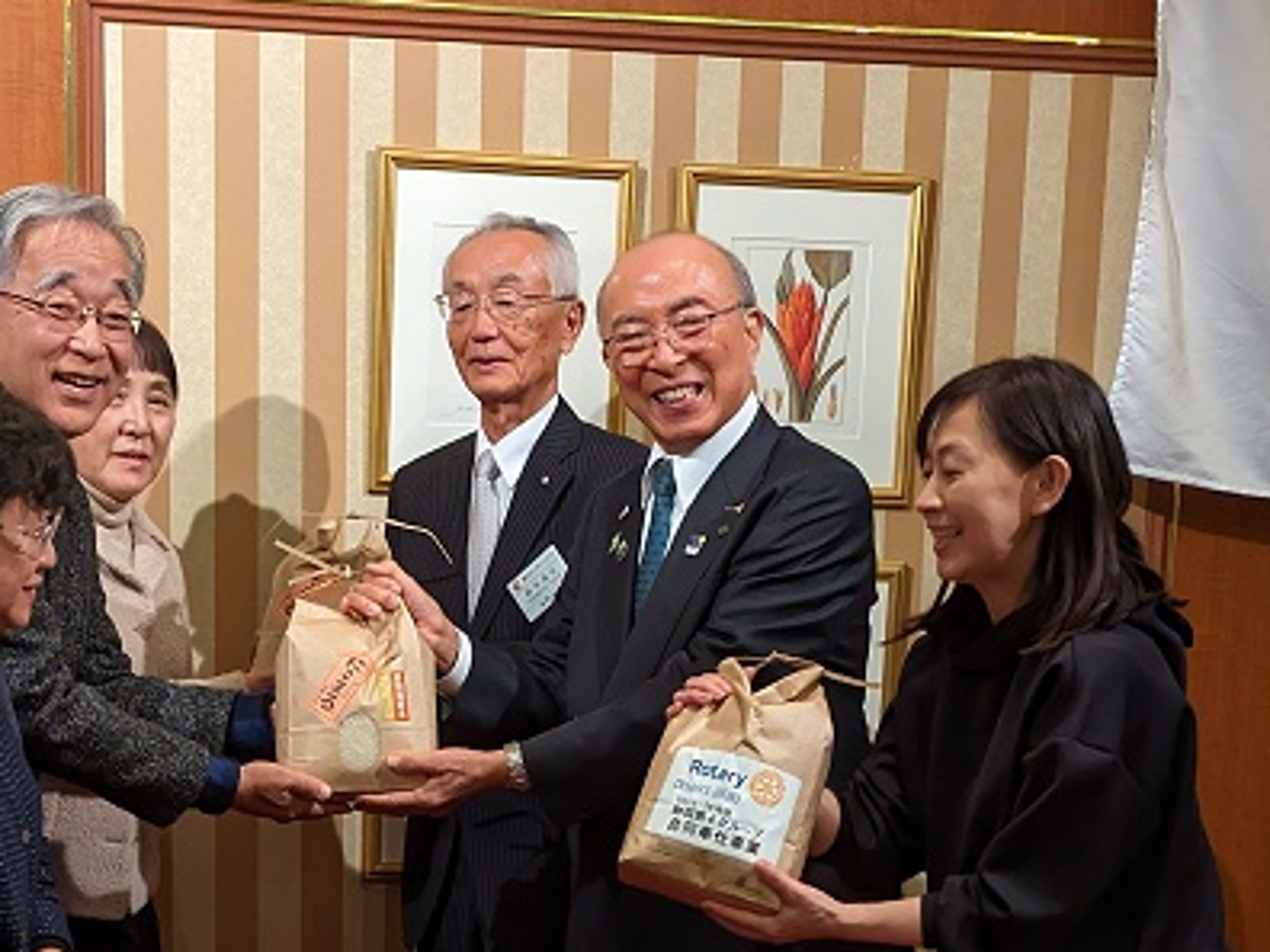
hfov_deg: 26.6
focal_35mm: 73
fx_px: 2678
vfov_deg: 19.2
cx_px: 481
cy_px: 1087
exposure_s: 1/120
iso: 456
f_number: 1.89
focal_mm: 5.43
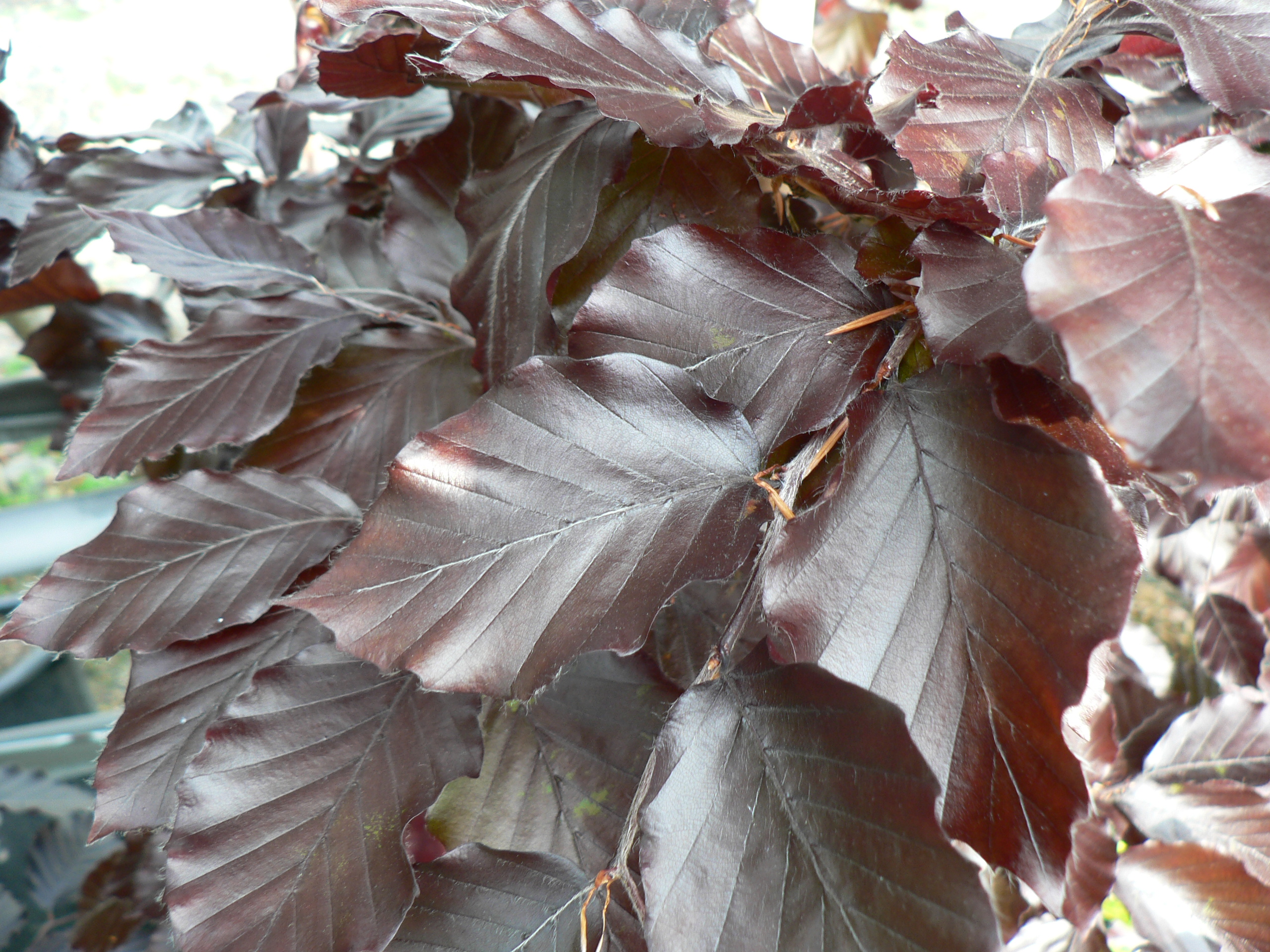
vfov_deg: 39.7
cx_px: 635
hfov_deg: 51.4
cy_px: 476
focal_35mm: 36
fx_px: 1321
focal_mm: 6
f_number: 2.8
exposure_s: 1/40
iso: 80
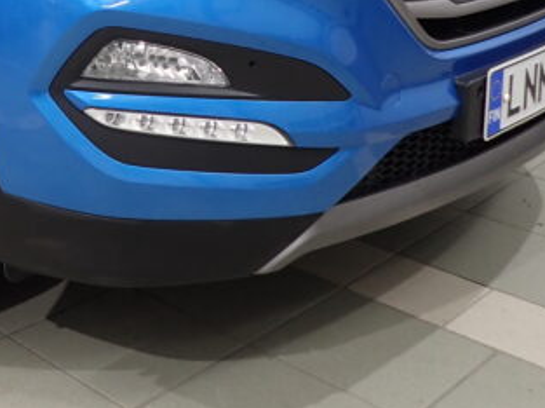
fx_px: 1006
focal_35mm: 64
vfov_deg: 21.3
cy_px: -78
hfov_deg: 28.9
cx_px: 38
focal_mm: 4.5
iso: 200
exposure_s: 1/50
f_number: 2
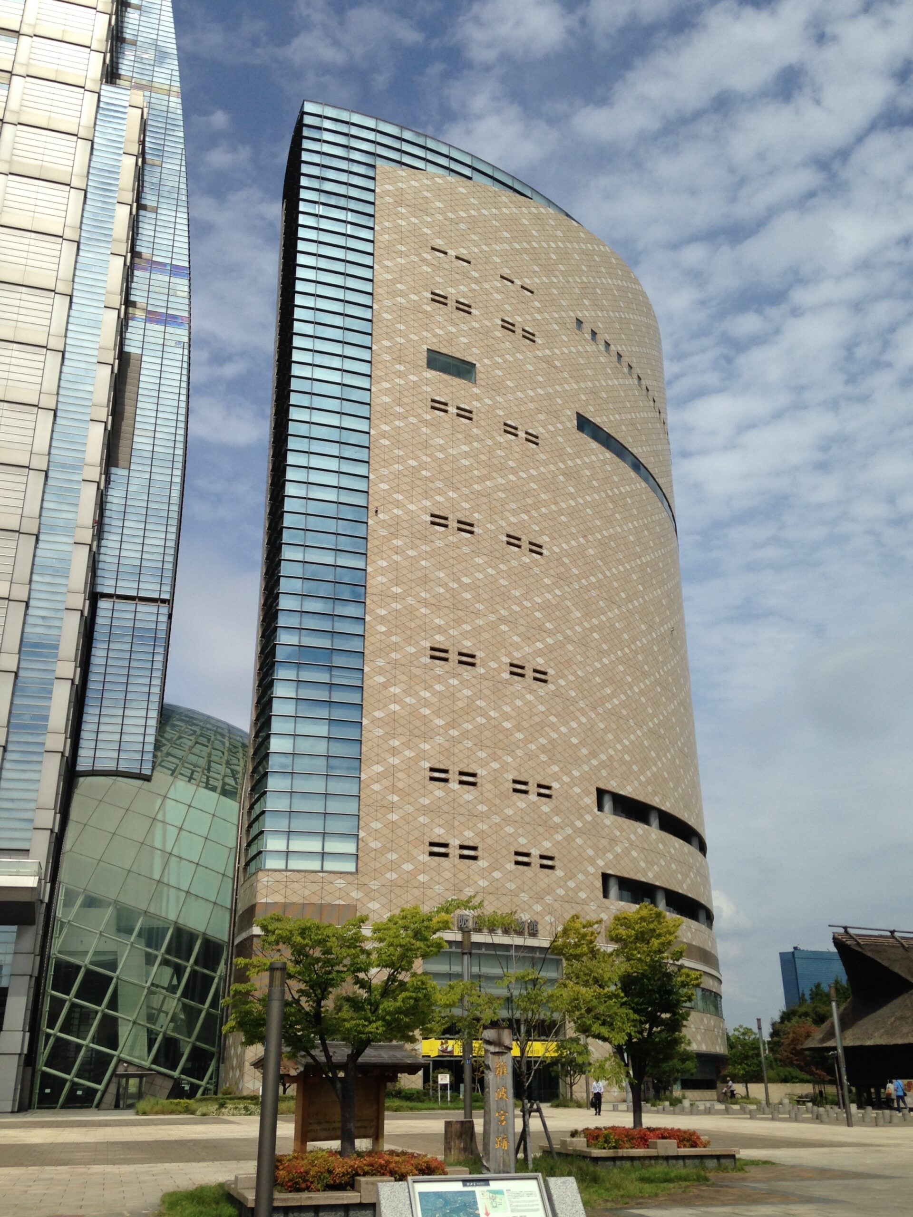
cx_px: 456
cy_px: 608
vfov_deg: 55.4
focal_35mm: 33
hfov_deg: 42.9
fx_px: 1161
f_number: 2.4
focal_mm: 4.12
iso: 50
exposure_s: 1/3390
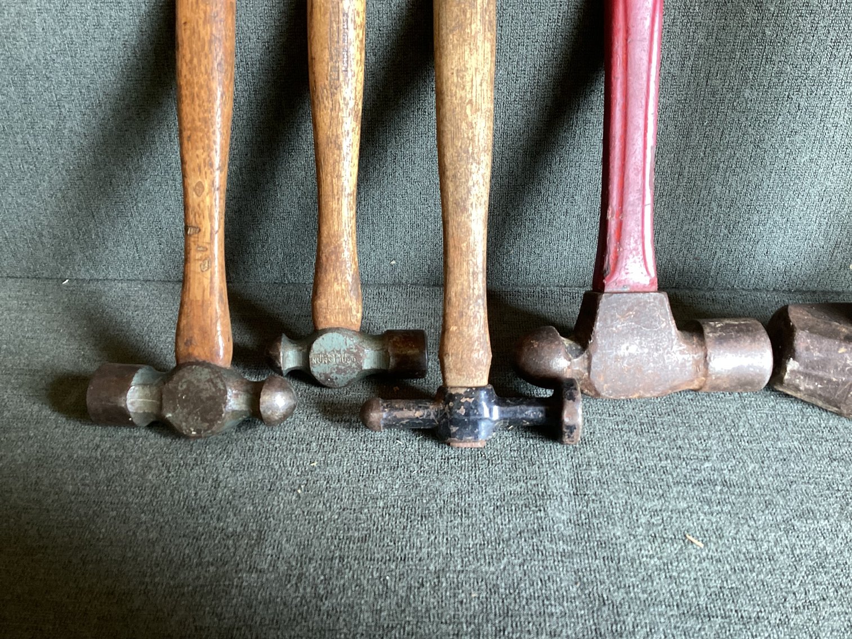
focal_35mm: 31
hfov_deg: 58.3
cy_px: 320
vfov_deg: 45.4
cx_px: 426
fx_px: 763
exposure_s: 1/50
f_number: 2.4
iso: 125
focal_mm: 3.3
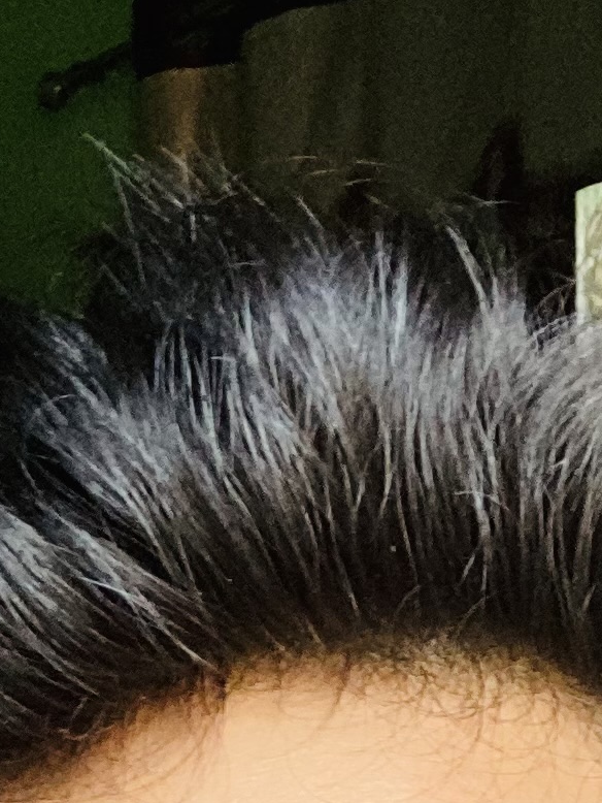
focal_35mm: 119
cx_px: 270
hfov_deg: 12.5
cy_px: 1393
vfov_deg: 14.7
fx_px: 2758
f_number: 2.2
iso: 125
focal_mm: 2.71
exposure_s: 1/60
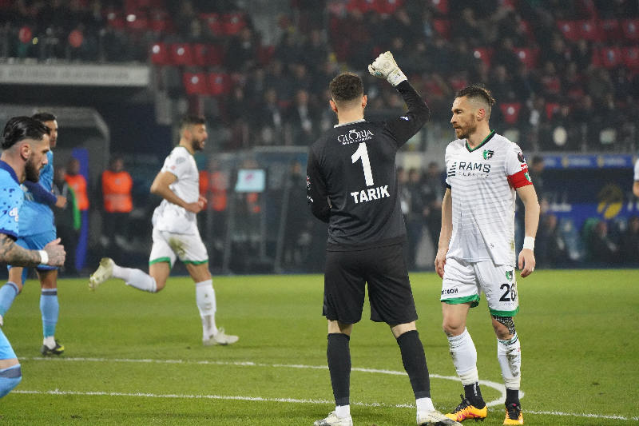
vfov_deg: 4.4
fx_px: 5590
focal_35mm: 315
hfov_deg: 6.5
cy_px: 213
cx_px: 320
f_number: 5.6
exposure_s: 1/1600
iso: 12800
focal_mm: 315
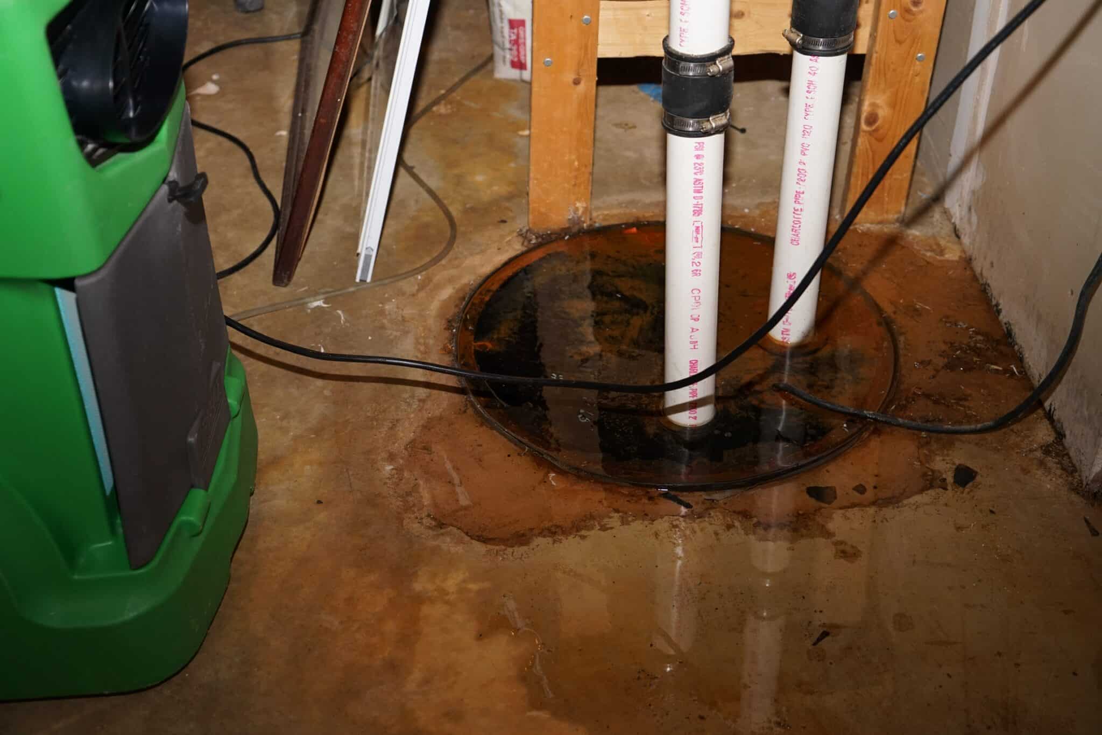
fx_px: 1377
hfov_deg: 43.6
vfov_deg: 29.9
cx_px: 551
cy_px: 368
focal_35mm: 45
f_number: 4
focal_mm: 45
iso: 1600
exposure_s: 1/60
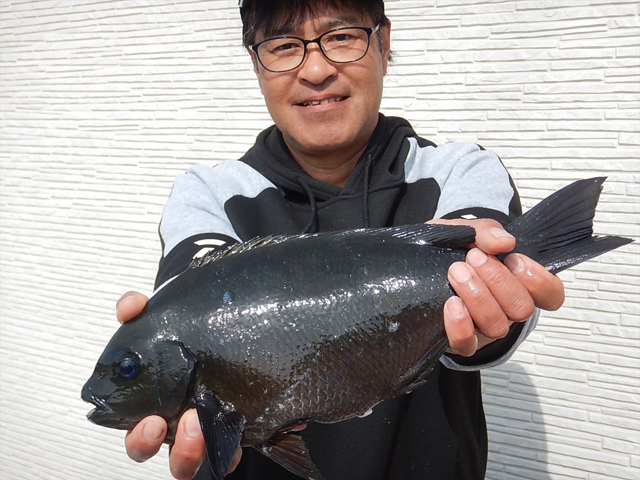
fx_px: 1128
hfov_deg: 31.7
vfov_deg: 24.0
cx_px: 320
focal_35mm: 61
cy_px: 240
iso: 125
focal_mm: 11
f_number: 4.4
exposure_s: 1/640
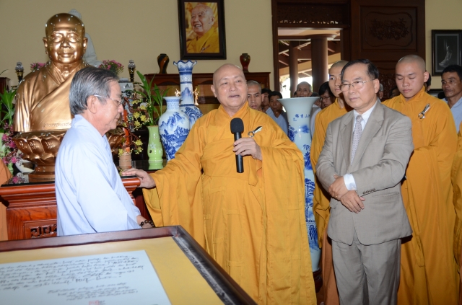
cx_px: 231
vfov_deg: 34.0
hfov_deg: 49.7
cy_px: 152
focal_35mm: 39
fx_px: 499
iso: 400
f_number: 4
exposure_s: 1/60
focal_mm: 26
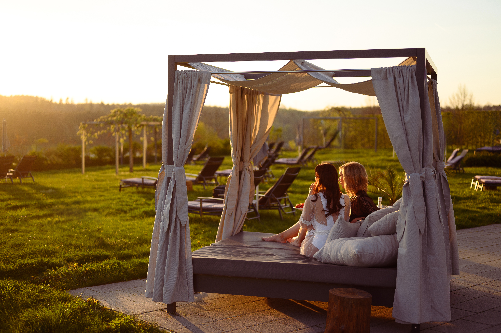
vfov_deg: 27.0
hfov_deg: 39.6
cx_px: 250
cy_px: 166
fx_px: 695
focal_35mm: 50
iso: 100
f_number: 1.8
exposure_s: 1/1000
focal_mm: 50
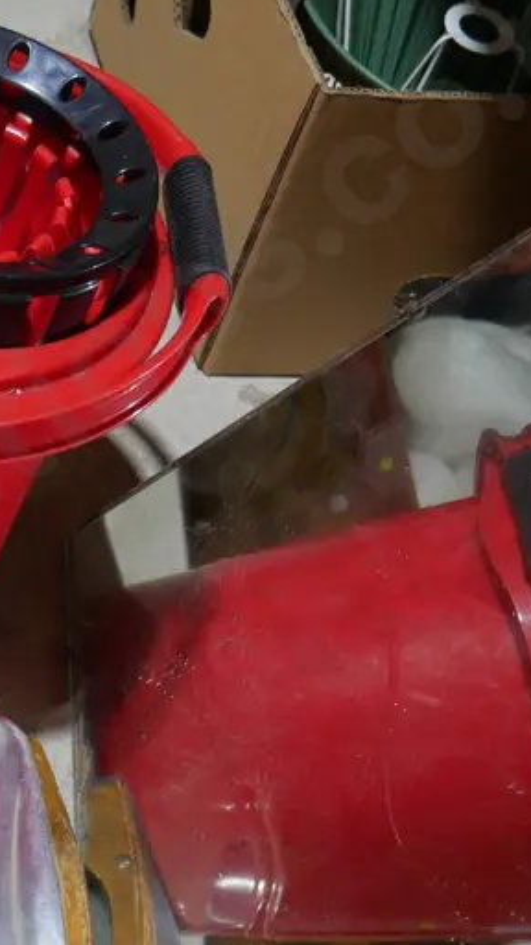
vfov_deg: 34.3
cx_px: -107
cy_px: 532
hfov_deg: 18.7
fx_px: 1527
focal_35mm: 61
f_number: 3.5
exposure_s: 1/60
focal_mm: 14
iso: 250
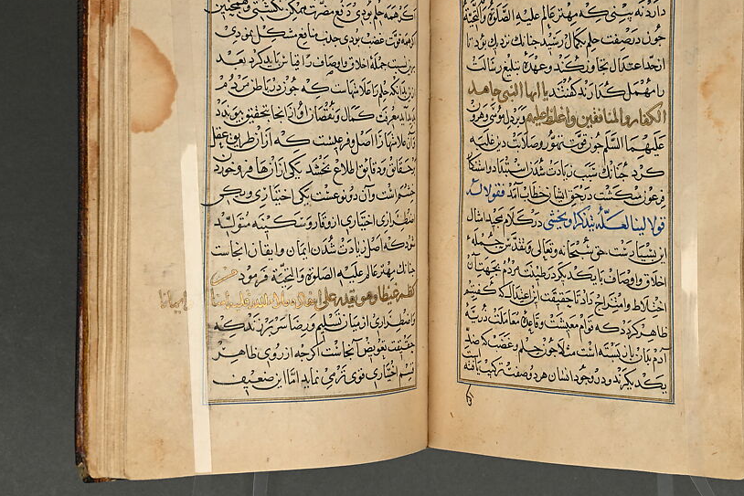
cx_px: 485
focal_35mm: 84
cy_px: 154
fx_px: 1736
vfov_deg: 16.2
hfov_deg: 24.1
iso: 250
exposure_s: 1/30
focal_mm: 57
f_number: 13
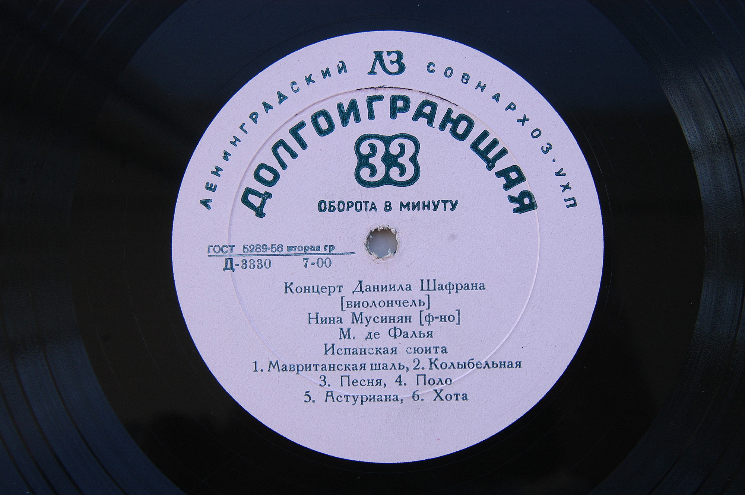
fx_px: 1086
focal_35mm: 52
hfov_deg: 37.9
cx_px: 372
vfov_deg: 25.7
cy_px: 248
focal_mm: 35
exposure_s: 1/125
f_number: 5.6
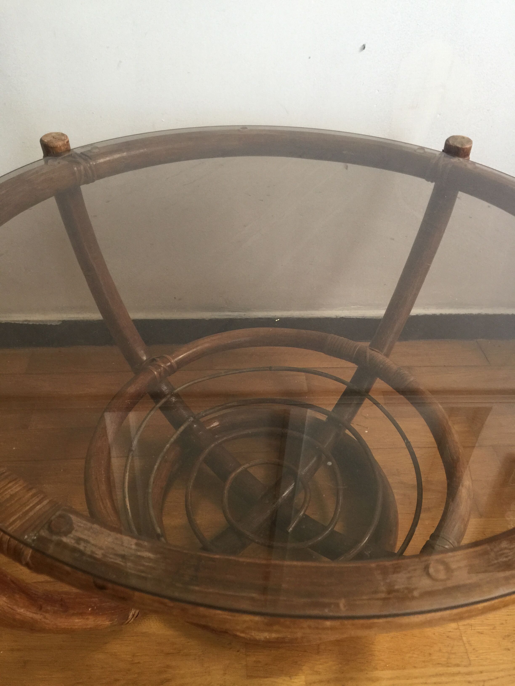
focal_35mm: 29
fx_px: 575
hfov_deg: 48.2
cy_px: 343
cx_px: 258
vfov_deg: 61.7
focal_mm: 4.15
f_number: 2.2
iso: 64
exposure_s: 1/33
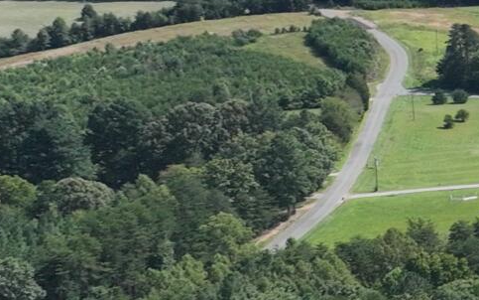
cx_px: 1290
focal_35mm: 158
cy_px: 226
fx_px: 2063
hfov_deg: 10.6
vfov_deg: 8.3
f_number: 2.8
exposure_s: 1/3200
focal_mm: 12.29
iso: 200
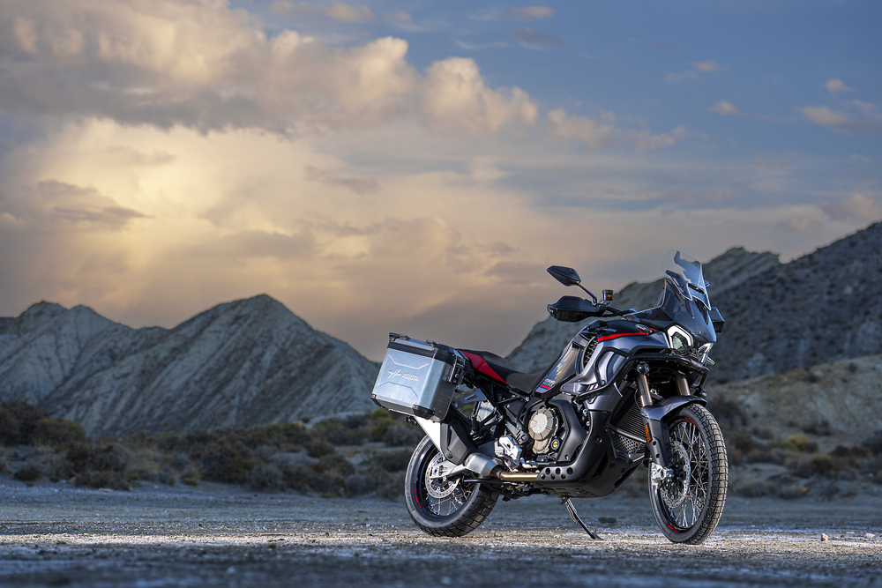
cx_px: 441
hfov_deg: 25.1
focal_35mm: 81
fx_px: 1985
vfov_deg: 16.9
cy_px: 294
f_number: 4
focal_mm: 81
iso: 200
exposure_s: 1/500
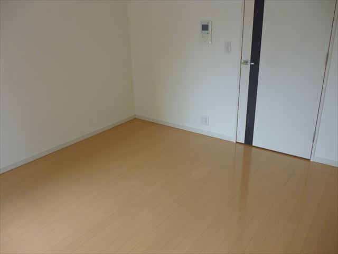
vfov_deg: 49.7
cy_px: 127
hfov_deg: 63.4
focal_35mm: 28
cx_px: 169
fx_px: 273
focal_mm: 5
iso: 160
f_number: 3.1
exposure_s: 1/60
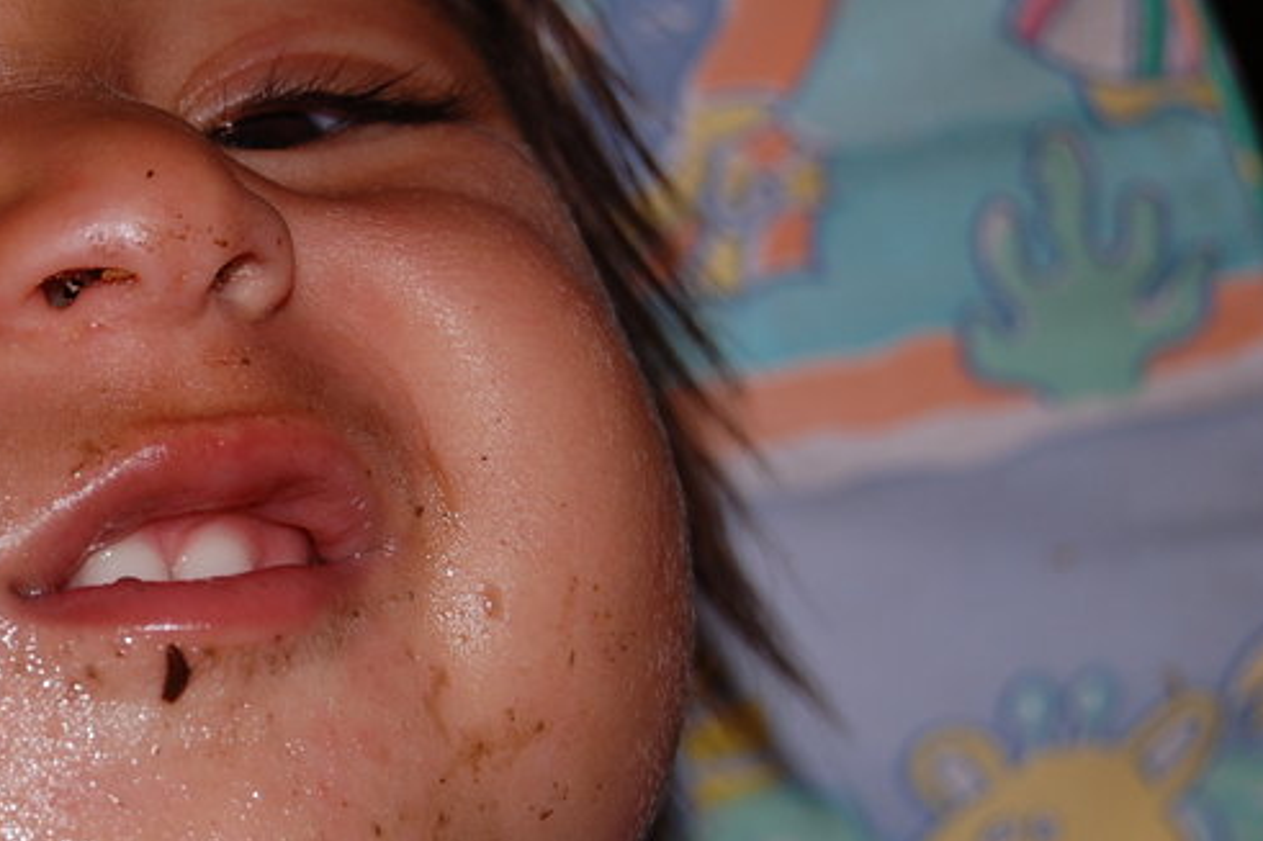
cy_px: 544
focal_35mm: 172
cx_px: 18
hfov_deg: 11.8
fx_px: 6033
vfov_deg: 8.0
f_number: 5.6
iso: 200
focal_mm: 55
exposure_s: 1/125
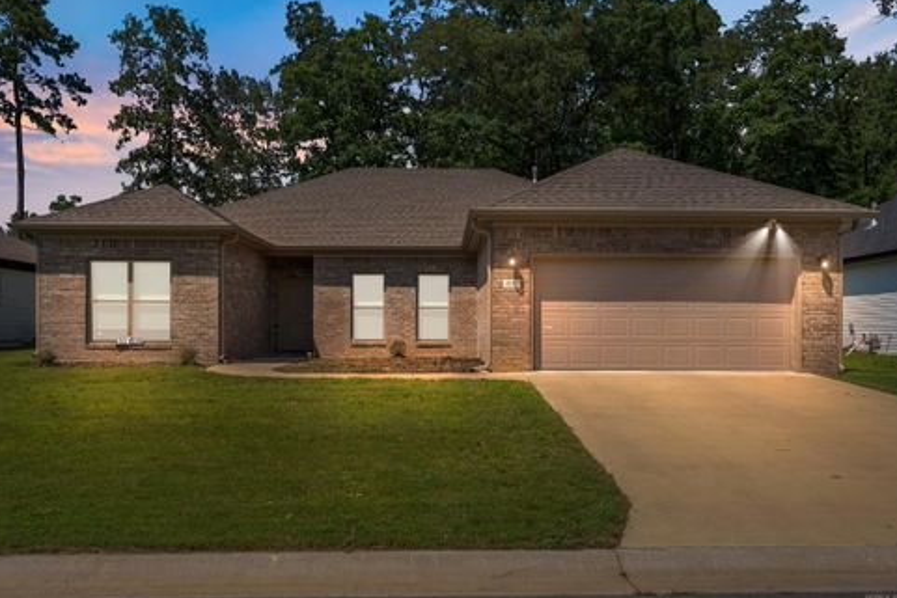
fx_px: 661
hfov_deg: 68.3
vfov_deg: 48.7
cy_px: 291
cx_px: 436
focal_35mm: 27
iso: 250
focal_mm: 25.5
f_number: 9
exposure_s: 1/400
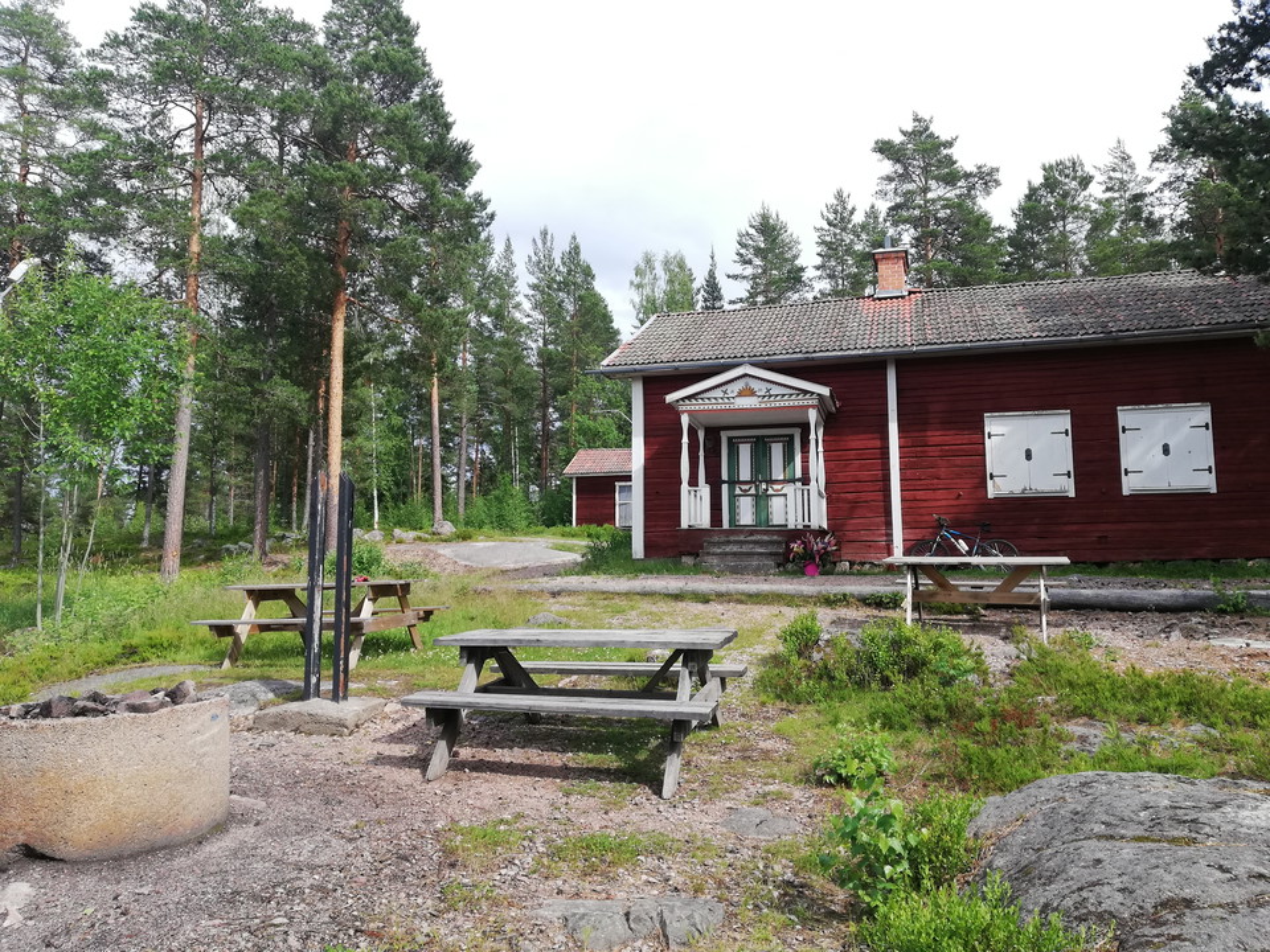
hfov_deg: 67.3
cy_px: 476
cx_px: 635
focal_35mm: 26
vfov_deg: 53.1
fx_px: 954
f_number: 2.2
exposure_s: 1/687
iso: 50
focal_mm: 3.81
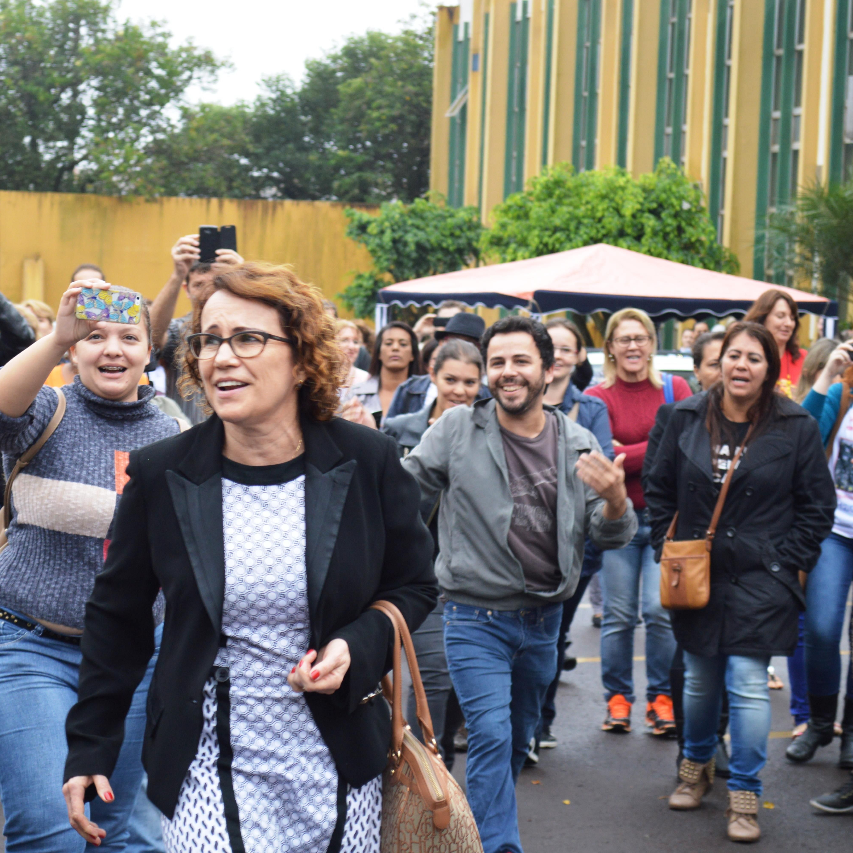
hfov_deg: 18.8
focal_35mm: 92
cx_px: 298
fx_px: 2565
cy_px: 426
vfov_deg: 18.9
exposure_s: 1/125
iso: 400
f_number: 5.6
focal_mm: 48
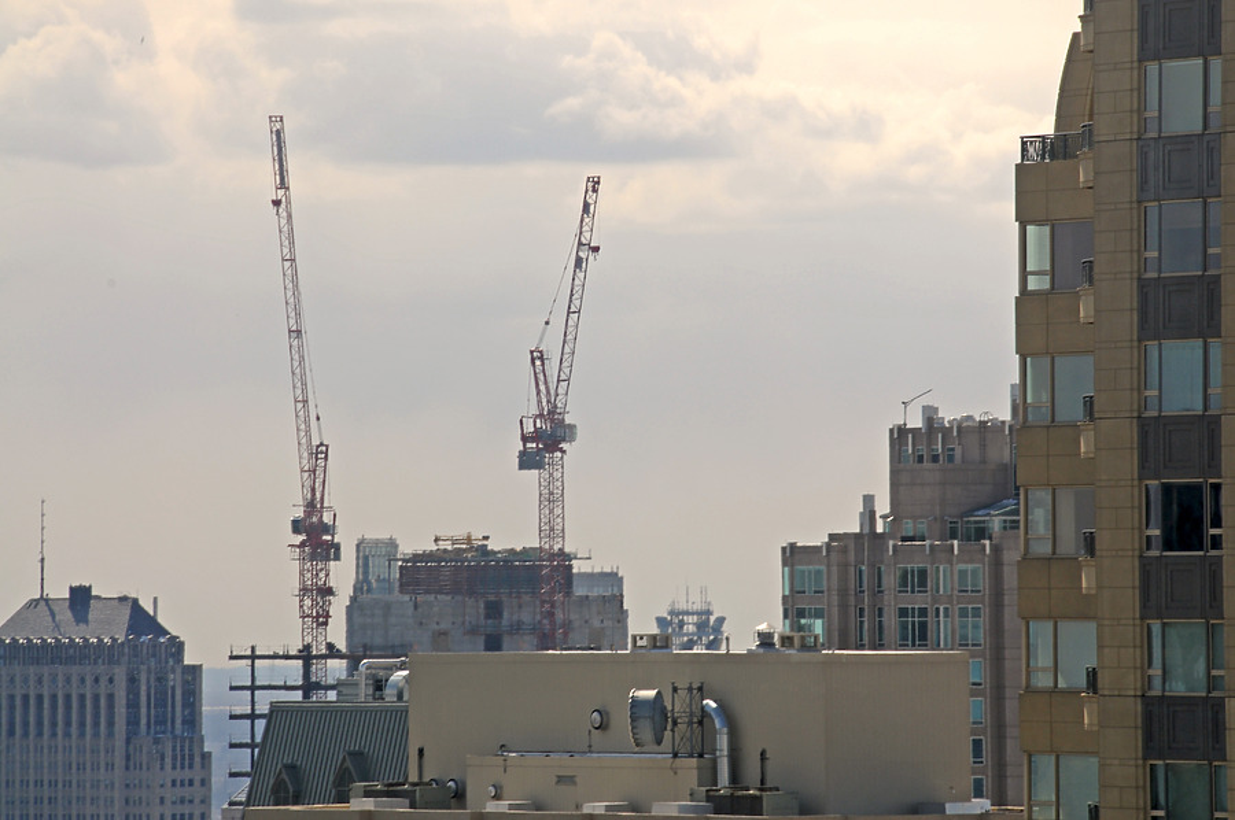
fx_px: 10280
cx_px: 618
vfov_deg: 4.6
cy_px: 410
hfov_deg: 6.9
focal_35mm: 300
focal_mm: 200
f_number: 14
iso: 200
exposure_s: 1/100
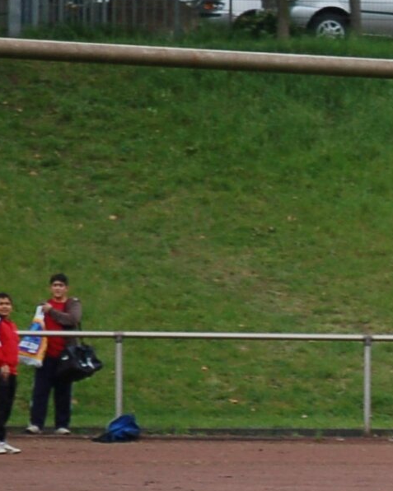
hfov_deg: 3.0
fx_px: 7544
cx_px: 817
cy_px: 517
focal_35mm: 519
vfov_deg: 3.7
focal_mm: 100
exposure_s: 1/1000
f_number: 4.2
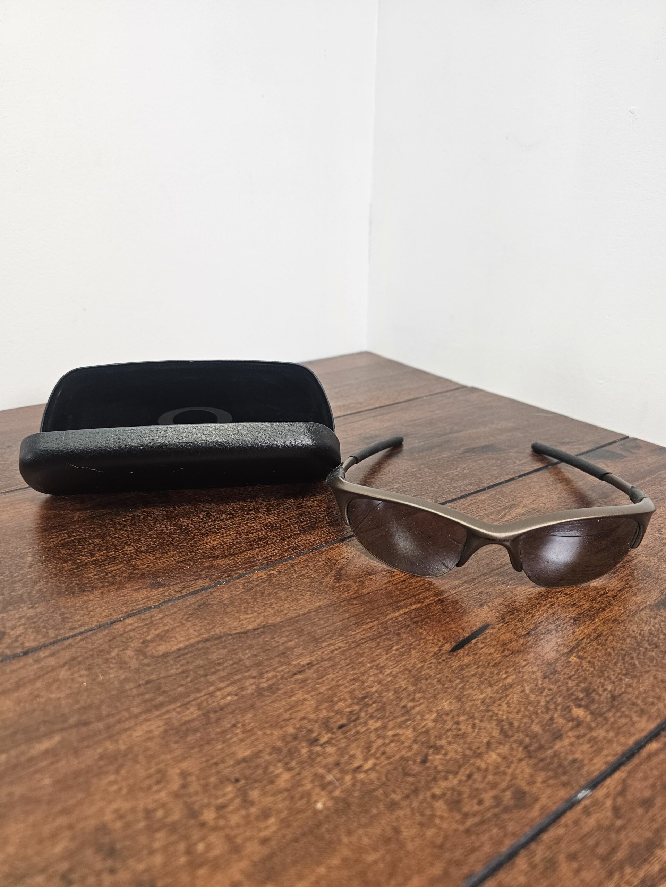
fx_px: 590
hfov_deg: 58.9
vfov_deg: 73.9
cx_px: 333
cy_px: 444
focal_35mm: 23
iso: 200
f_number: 1.7
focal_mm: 6.3
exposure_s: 1/120
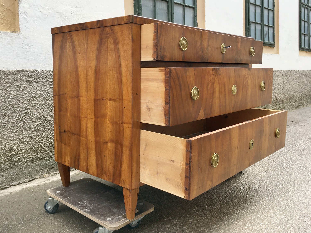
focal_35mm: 29
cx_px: 156
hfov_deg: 61.7
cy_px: 116
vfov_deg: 48.2
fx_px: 261
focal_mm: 4.15
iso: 25
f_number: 2.2
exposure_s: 1/155
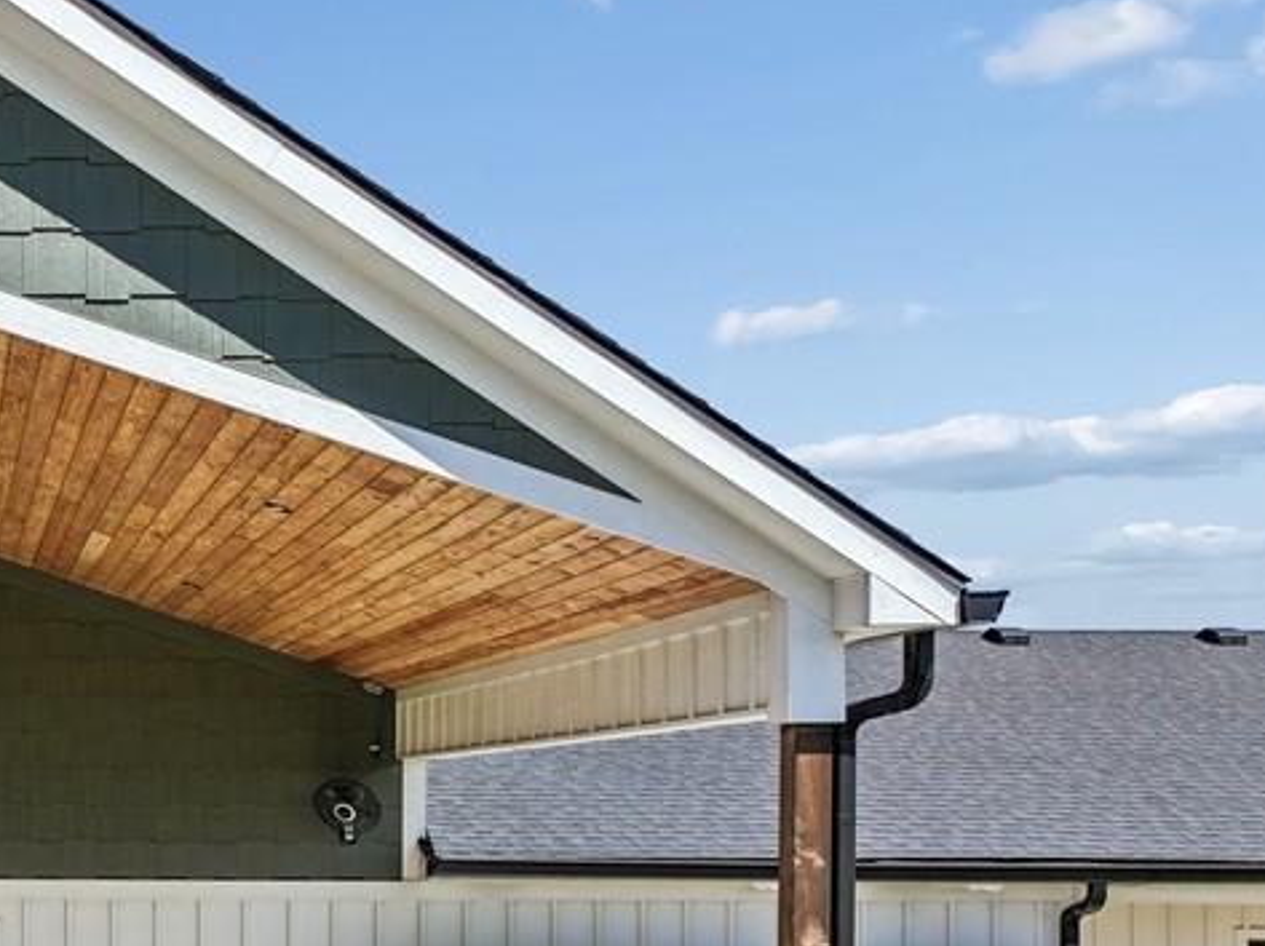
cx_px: -64
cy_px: 824
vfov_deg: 27.2
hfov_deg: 33.1
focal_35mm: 52
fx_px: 1899
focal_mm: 12.3
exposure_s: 1/400
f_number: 2.8
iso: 120
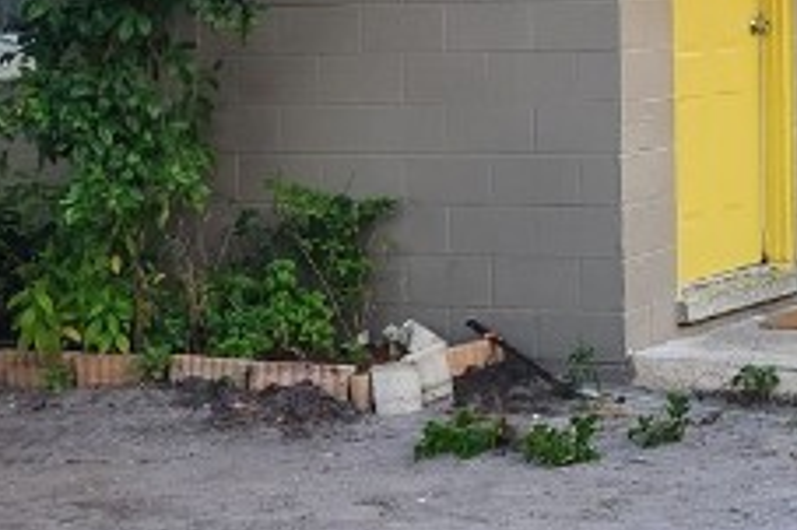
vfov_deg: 12.4
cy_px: -88
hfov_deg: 17.4
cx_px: 1117
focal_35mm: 108
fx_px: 2389
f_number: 1.8
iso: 32
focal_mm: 5.4
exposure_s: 1/180
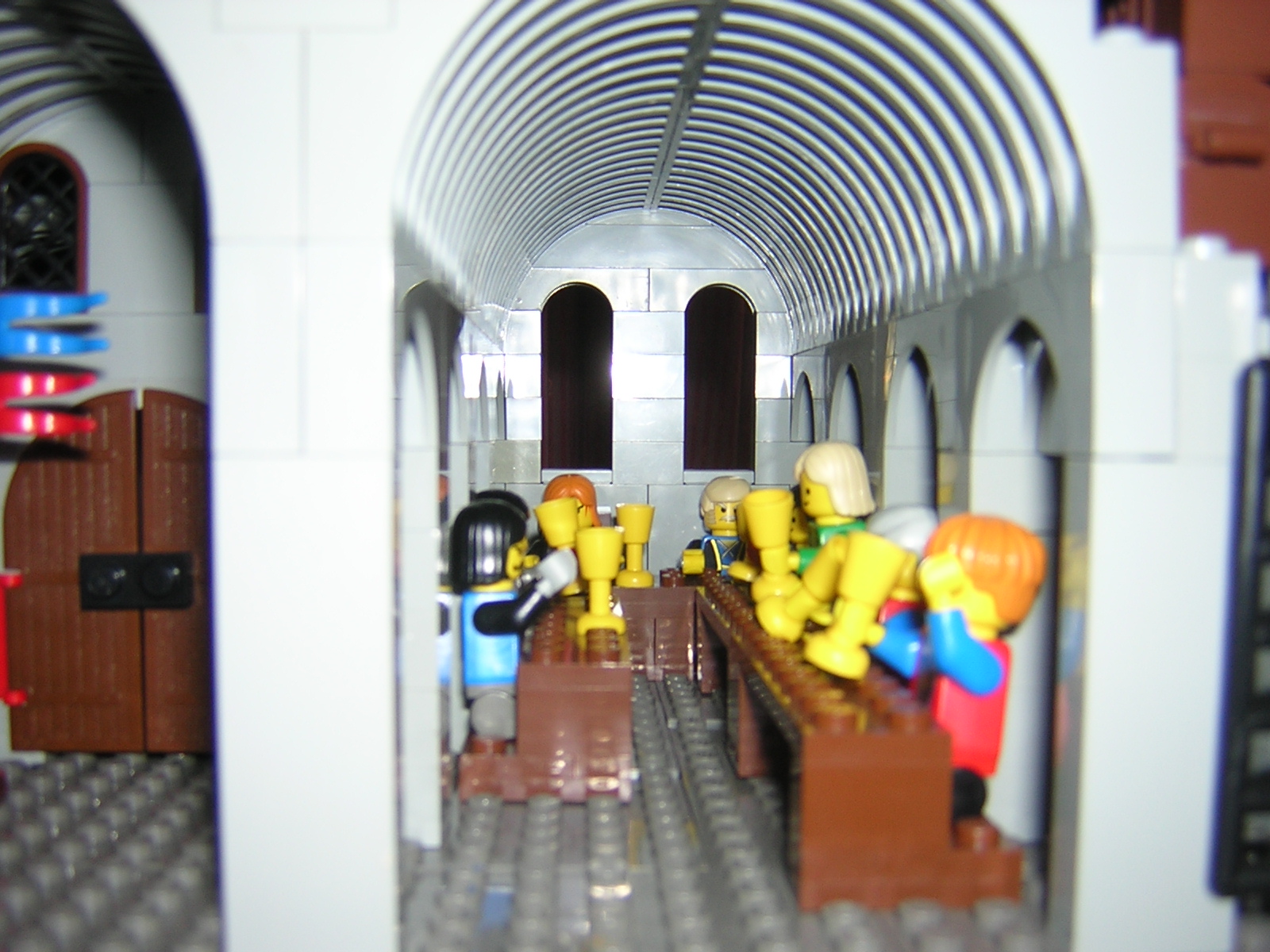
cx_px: 635
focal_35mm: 36
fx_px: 1321
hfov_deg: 51.4
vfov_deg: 39.7
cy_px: 476
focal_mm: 4.7
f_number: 2.6
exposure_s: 1/60.1
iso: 100
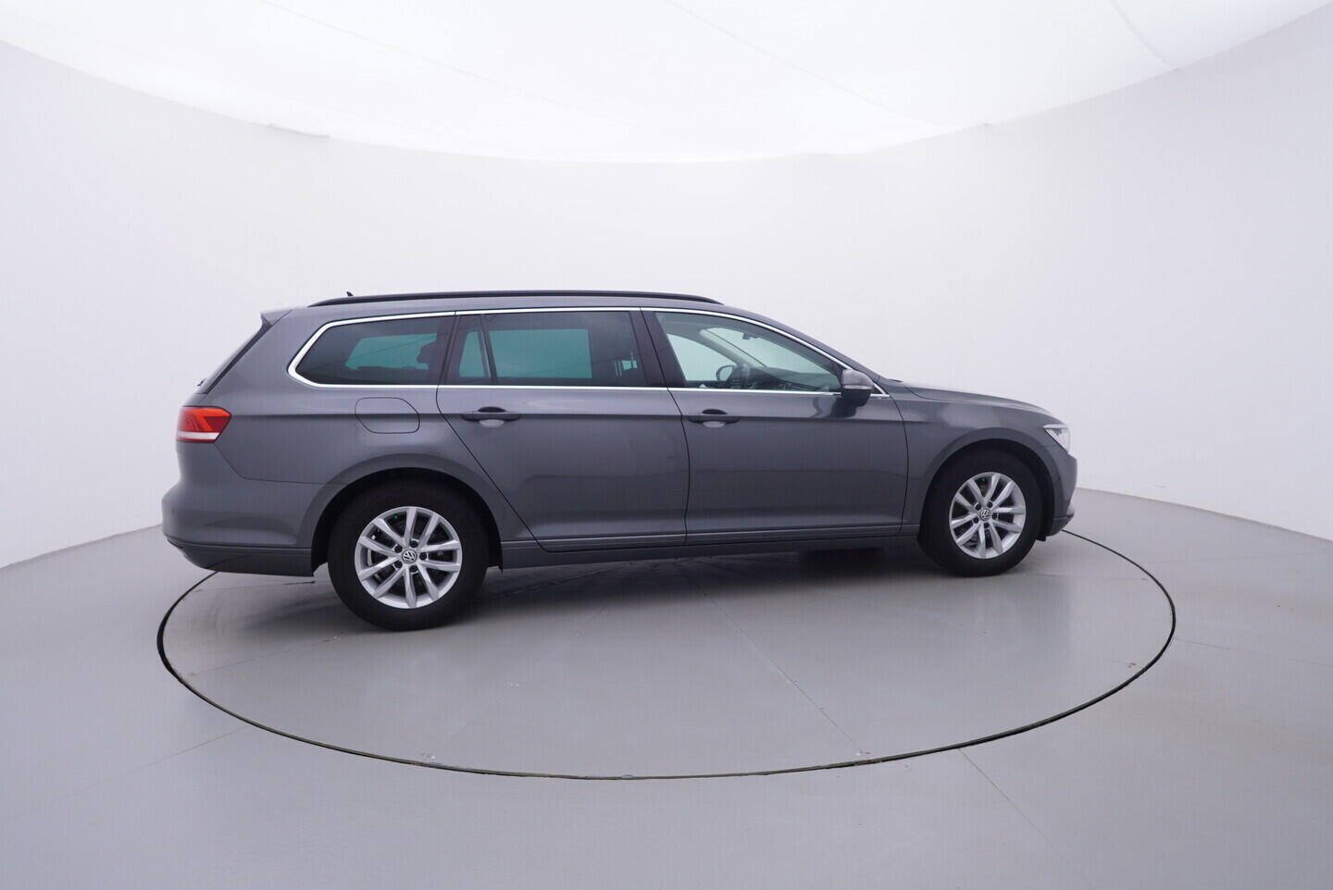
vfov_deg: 56.2
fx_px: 834
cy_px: 445
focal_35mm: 22
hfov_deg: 77.3
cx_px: 666
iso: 200
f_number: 5
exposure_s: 1/80
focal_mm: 15
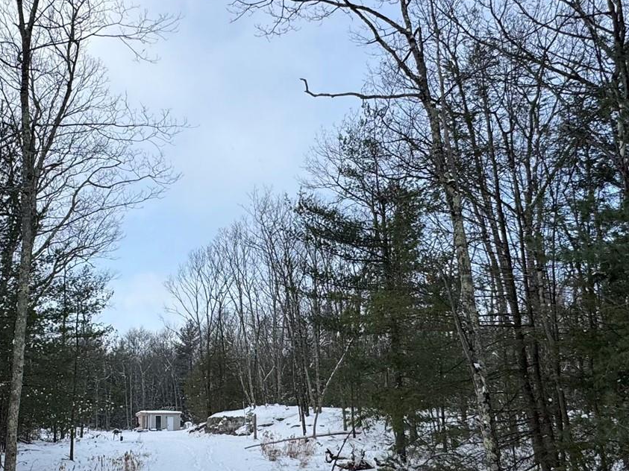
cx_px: 200
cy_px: 275
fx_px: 618
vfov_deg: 41.6
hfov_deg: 52.7
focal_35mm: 34
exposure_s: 1/921
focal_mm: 2.22
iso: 40
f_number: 2.2
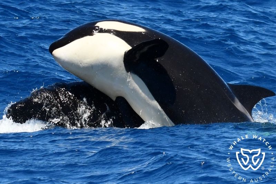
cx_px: 138
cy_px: 92
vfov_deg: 4.2
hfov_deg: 6.2
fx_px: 2529
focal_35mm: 330
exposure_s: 1/1600
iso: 400
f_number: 7.1
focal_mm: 220
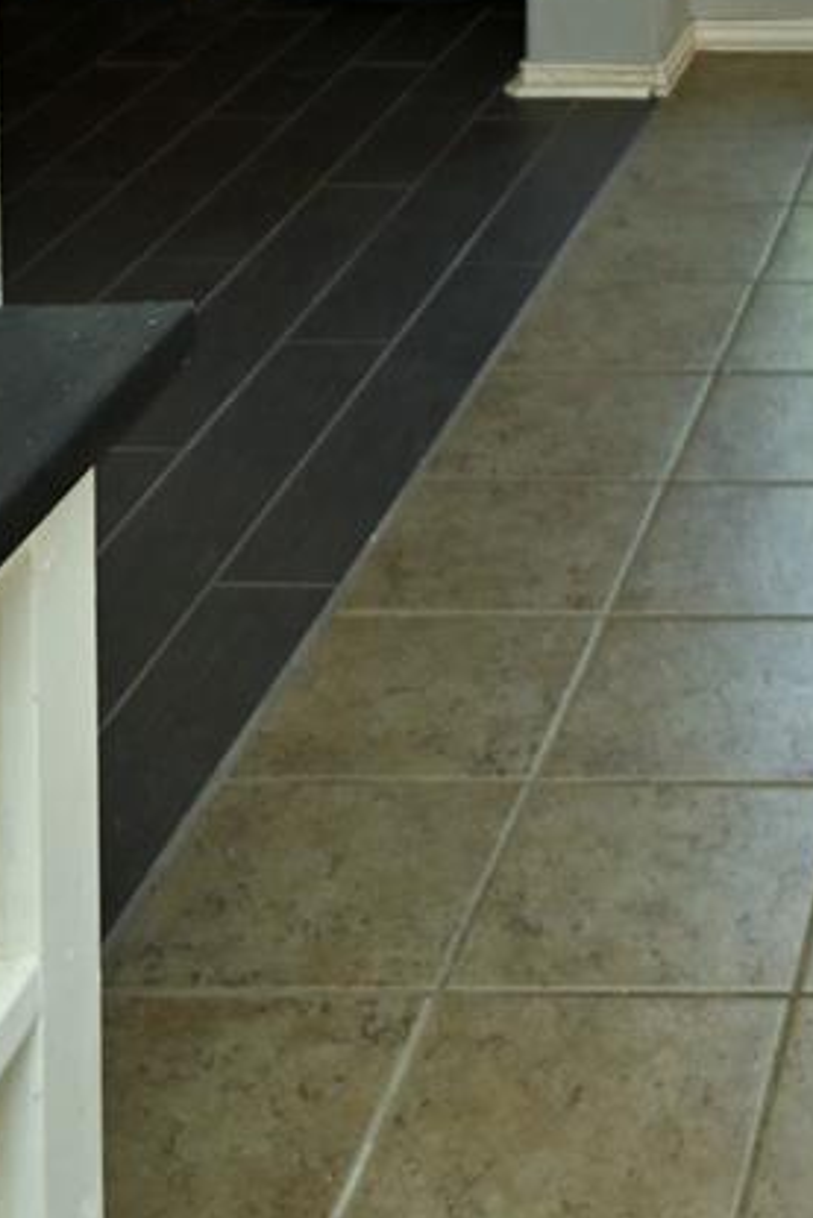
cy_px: -608
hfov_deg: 16.7
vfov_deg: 22.5
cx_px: 1224
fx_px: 2504
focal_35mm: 74
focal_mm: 20
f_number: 4
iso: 500
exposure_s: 1/80
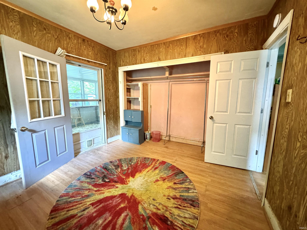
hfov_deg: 102.1
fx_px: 124
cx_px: 154
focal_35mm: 14
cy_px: 115
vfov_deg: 85.7
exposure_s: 1/40
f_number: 2.2
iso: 1000
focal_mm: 2.22
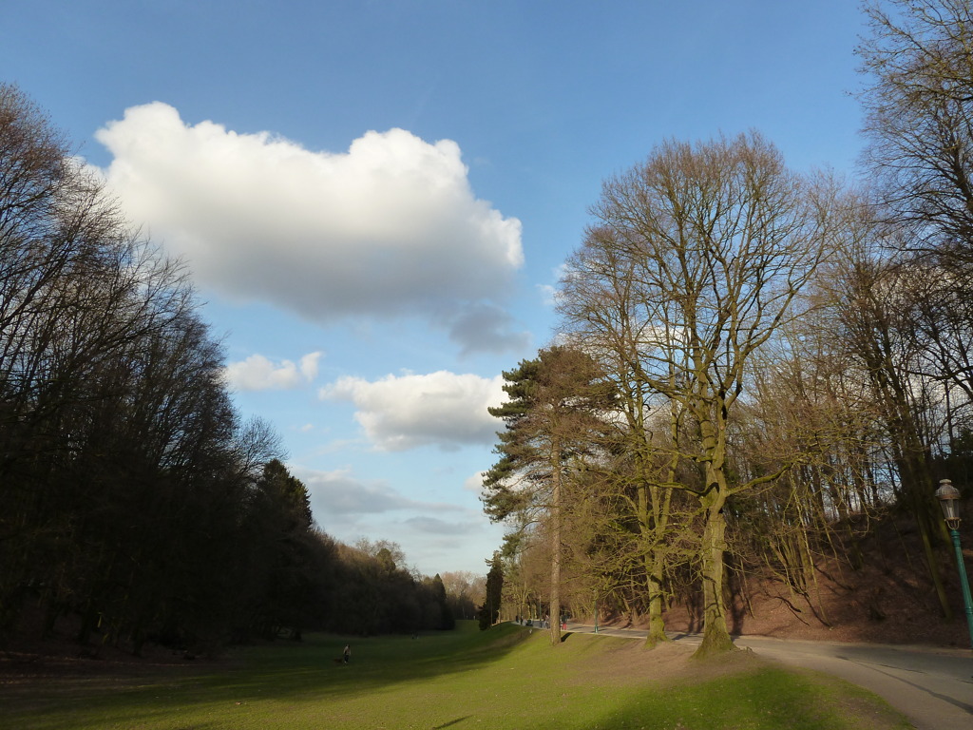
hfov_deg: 69.4
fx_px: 703
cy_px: 365
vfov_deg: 54.9
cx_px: 486
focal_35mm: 25
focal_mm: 4.1
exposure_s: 1/250
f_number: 4
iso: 125
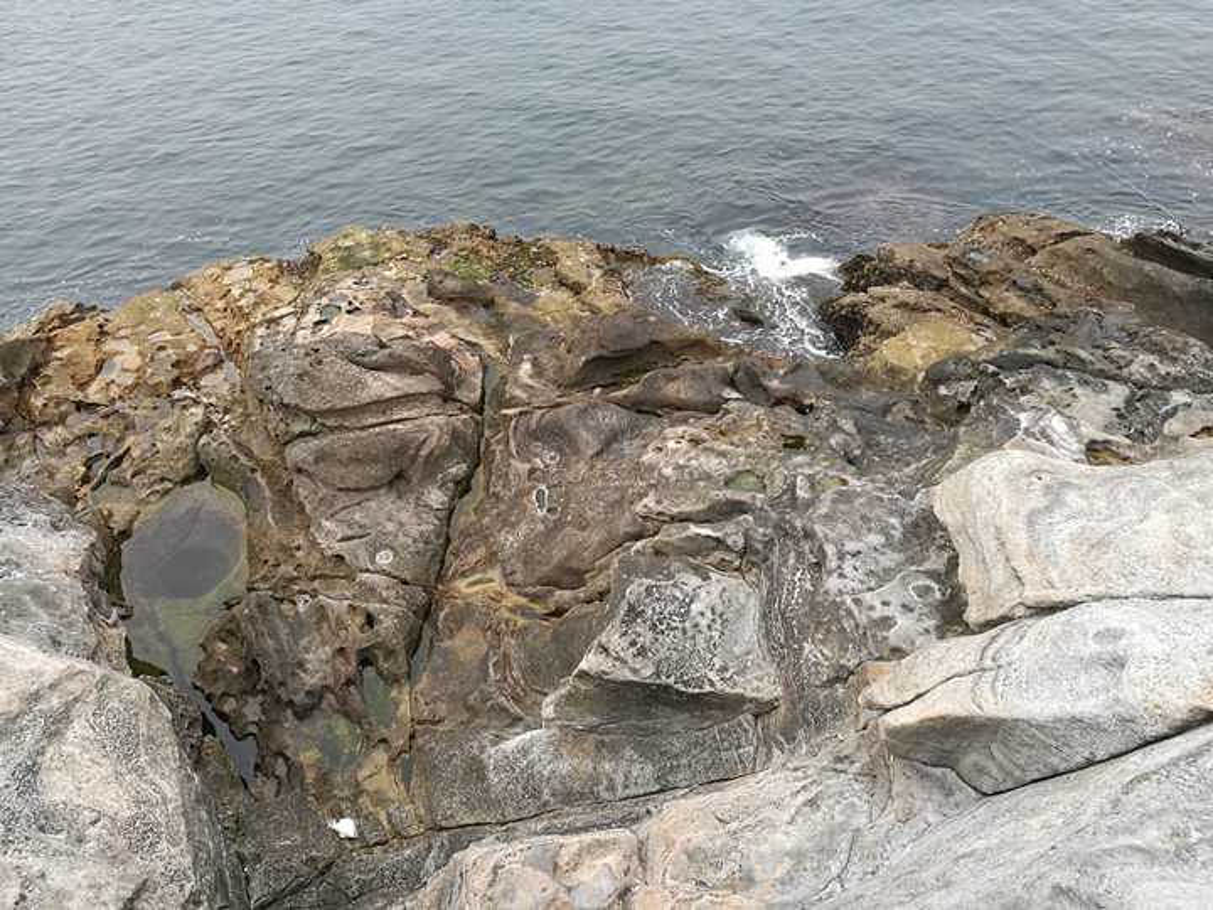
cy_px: 455
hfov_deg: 65.3
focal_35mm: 27
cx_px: 606
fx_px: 946
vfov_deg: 51.4
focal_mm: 4.5
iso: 50
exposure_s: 1/268
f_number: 2.2
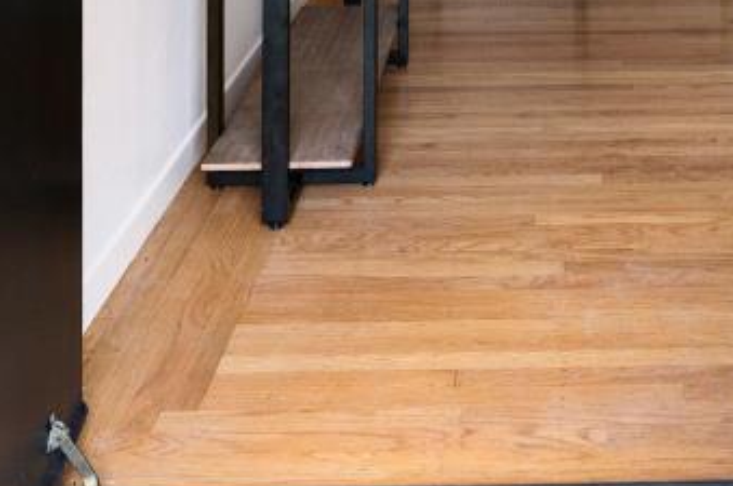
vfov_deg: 18.4
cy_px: -316
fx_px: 1261
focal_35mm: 62
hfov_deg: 31.6
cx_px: 577
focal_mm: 14
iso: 250
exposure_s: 1/50
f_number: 9
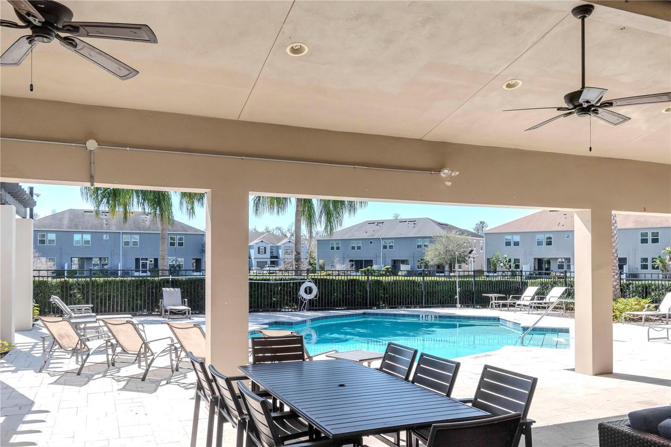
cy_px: 224
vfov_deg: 43.6
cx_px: 336
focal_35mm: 30
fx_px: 559
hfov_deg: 61.9
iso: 500
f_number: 7.1
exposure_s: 1/1600
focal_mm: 20
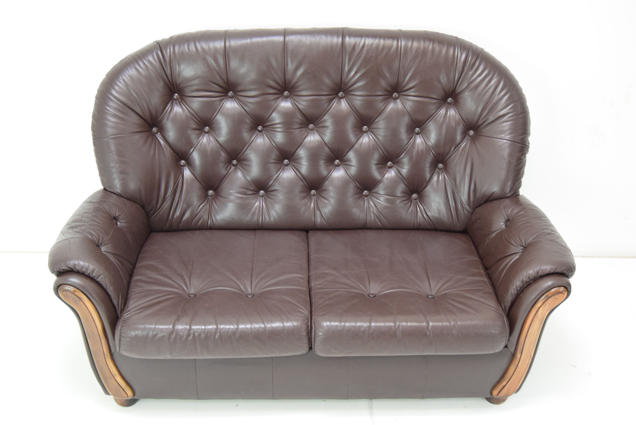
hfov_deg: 46.4
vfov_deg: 31.9
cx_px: 318
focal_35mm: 42
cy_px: 212
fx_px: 743
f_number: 5
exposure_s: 1/100
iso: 1600
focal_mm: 28
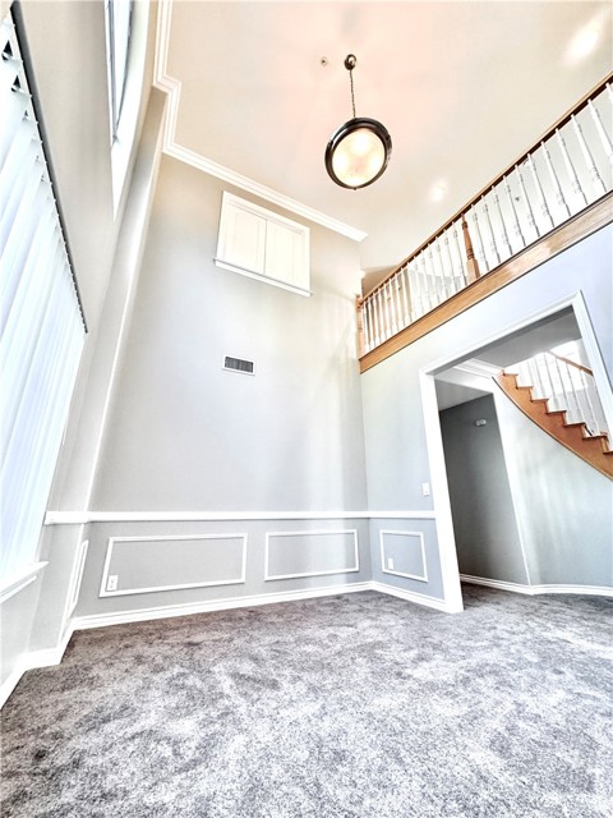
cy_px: 409
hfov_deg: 85.7
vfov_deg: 102.1
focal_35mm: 14
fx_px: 331
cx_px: 306
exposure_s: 1/120
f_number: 2.2
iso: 250
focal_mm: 2.22
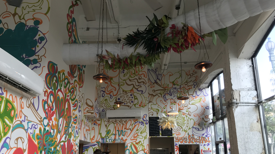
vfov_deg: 37.5
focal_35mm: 31
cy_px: 97
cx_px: 137
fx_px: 226
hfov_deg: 62.6
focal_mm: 3.99
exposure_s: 1/120
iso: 32
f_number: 1.8
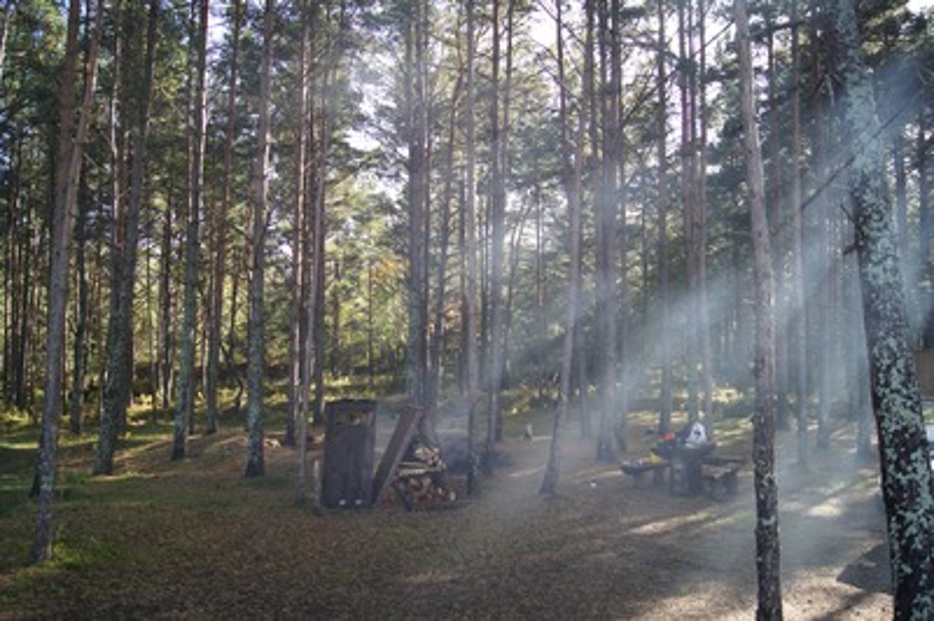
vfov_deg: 47.9
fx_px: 700
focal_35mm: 27
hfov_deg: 67.4
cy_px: 310
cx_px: 467
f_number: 3.5
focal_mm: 18
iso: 100
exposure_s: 1/125
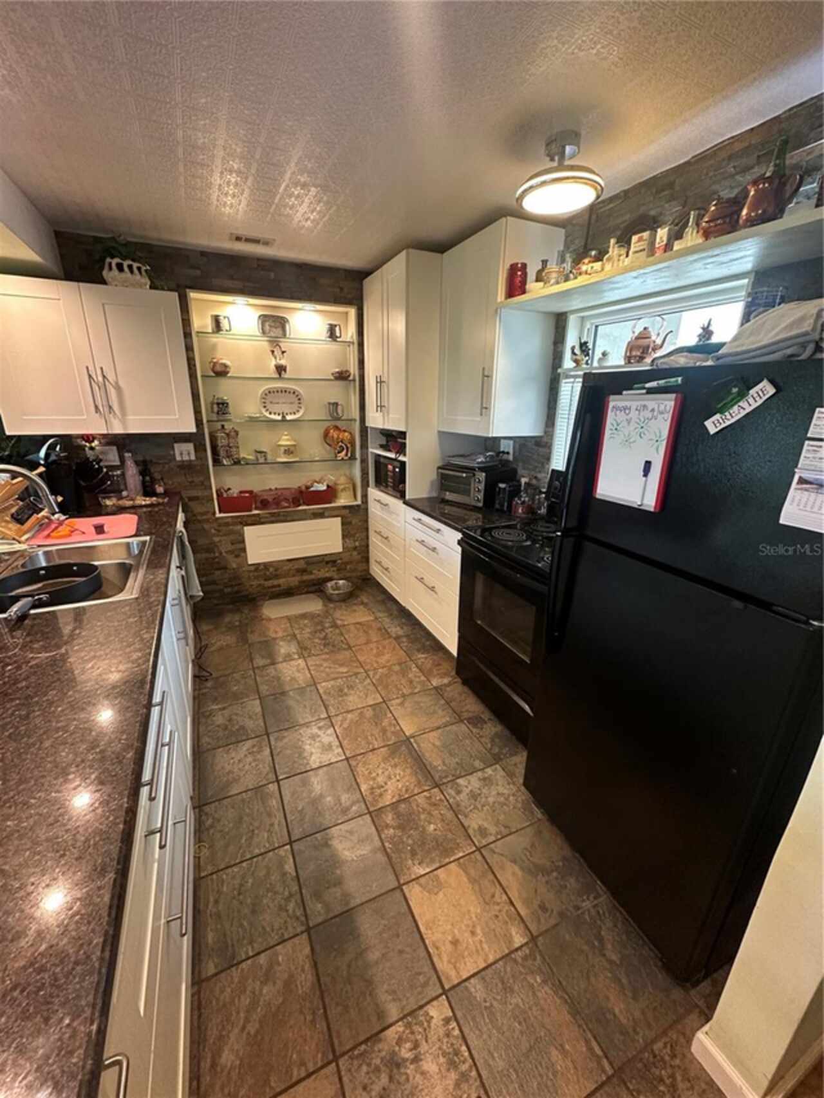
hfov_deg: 85.7
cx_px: 412
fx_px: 444
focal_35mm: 14
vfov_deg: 102.1
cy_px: 549
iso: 320
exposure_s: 1/60
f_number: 2.2
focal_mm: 2.22
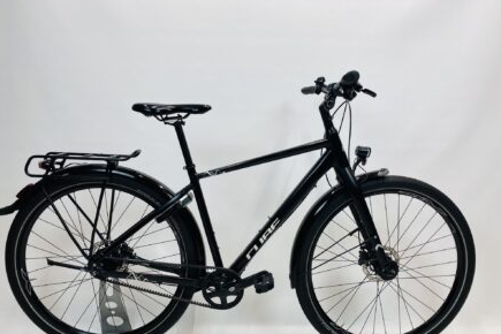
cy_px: 185
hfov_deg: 65.5
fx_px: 390
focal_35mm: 28
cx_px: 257
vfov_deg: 46.3
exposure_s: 1/100
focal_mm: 4.25
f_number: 1.8
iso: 50
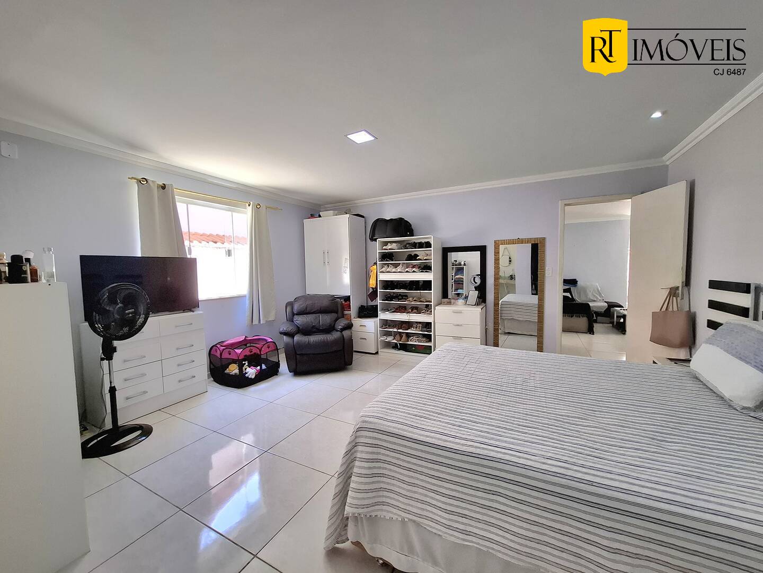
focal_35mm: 13
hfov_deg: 106.2
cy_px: 286
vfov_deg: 89.9
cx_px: 382
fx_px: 287
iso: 40
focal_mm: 1.74
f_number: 2.2
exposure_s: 1/60.2
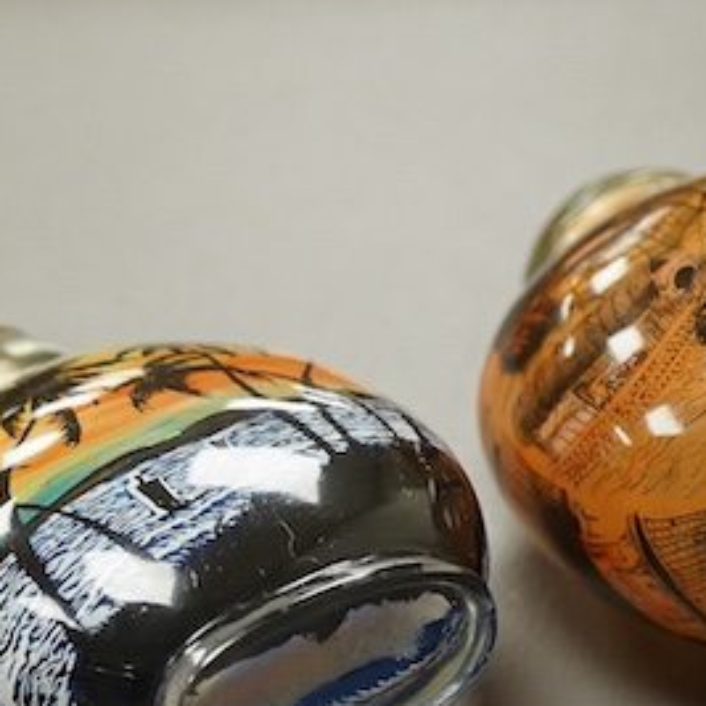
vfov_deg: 13.4
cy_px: 640
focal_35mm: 129
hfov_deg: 13.2
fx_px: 2977
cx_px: -148
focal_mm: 30
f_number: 7.1
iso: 1250
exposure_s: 1/125
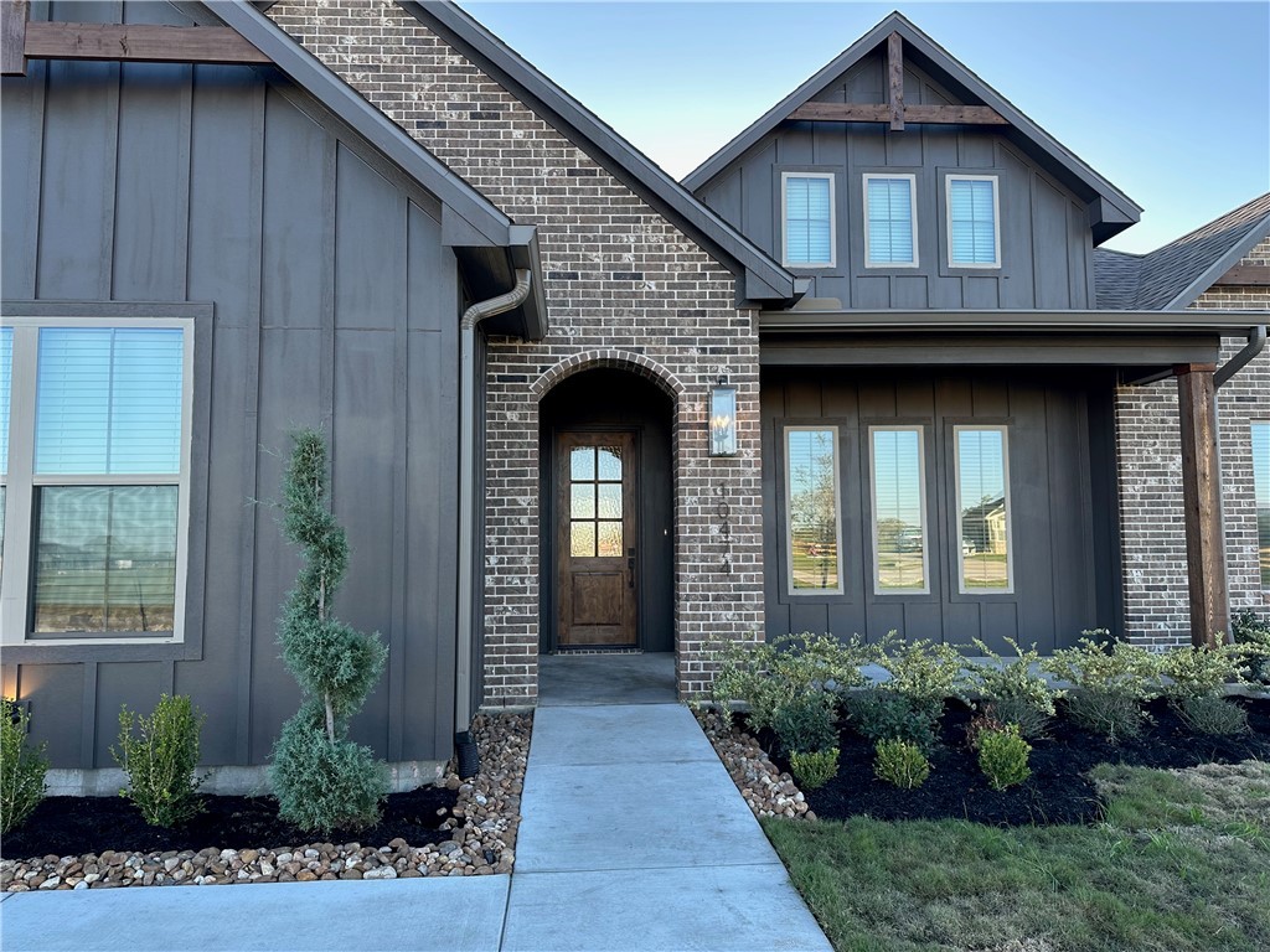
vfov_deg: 56.8
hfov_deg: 71.6
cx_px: 635
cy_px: 476
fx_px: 881
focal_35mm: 24
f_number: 1.78
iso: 80
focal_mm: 6.86
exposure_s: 1/462
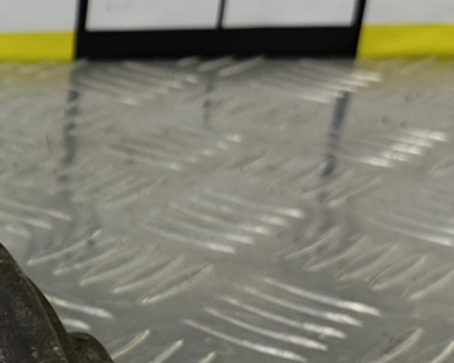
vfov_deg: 17.5
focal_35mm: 84
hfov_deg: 20.4
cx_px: -166
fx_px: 1128
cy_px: 429
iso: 107
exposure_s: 1/33.3
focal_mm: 4.11
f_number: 1.6
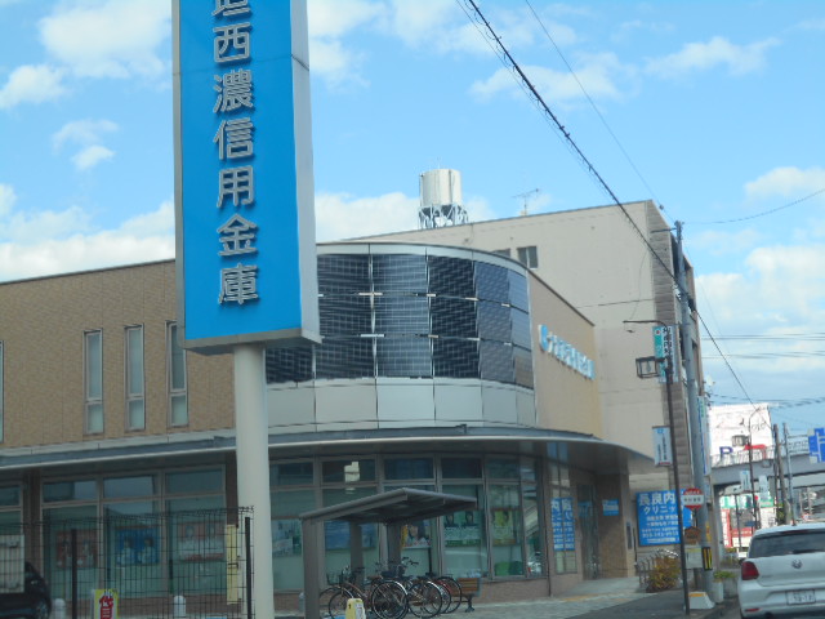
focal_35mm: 58
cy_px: 310
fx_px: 1382
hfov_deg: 33.2
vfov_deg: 25.2
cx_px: 412
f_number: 4.9
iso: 80
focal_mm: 10
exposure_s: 1/320
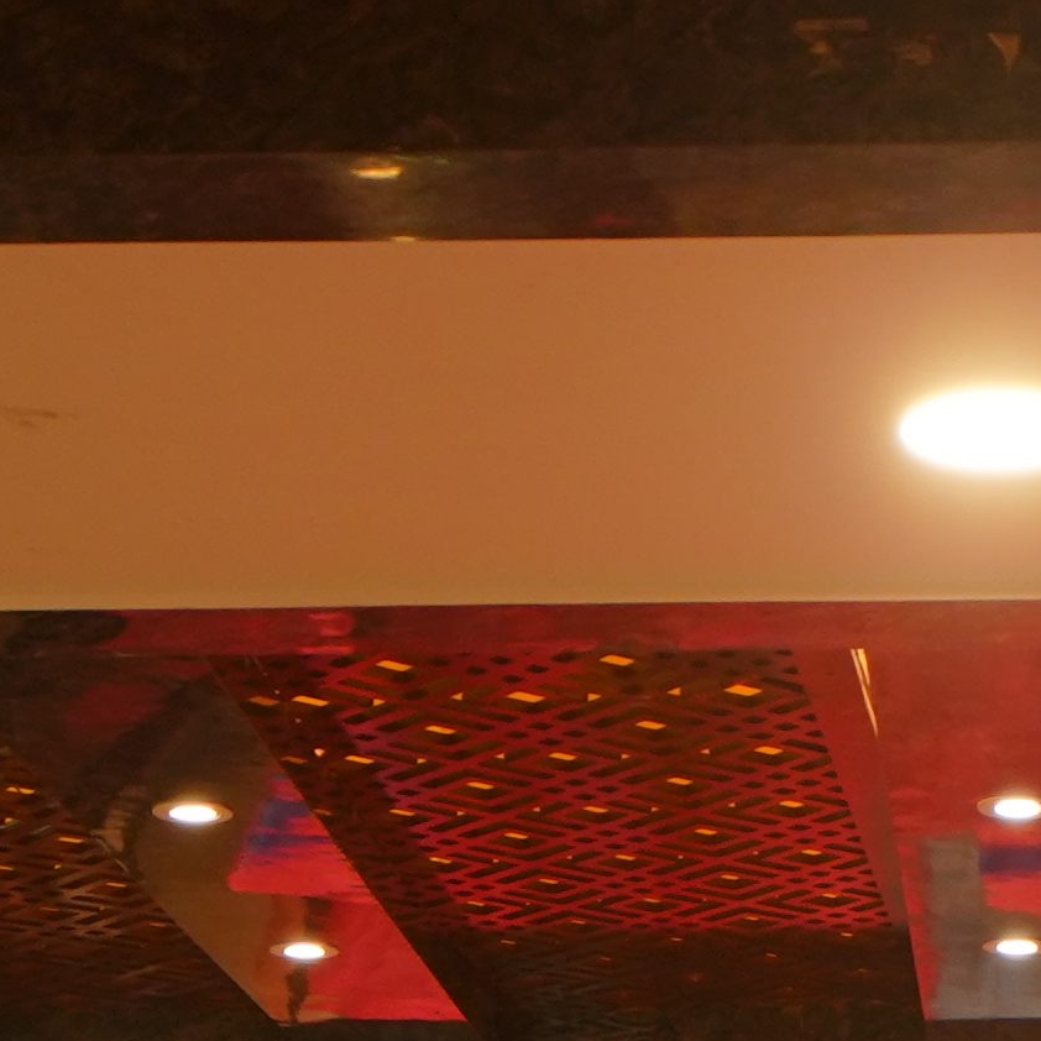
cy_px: 1344
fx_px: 3709
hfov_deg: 15.8
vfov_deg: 15.3
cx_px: 903
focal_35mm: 109
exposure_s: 1/100
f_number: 2.8
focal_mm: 18
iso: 500
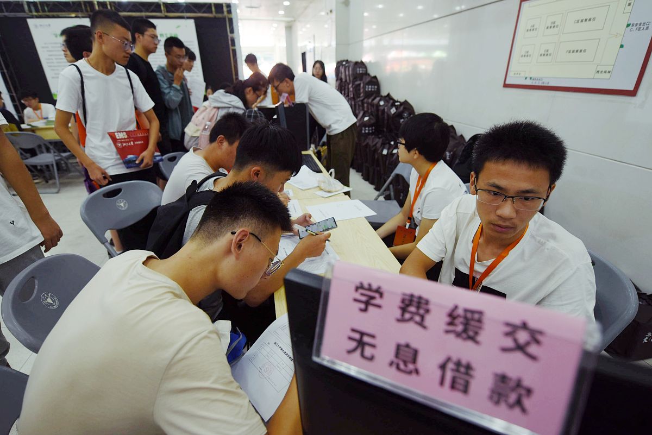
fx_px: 272
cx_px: 326
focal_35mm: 15
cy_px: 218
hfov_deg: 100.4
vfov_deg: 77.4
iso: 320
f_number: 2.8
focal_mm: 15
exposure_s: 1/200
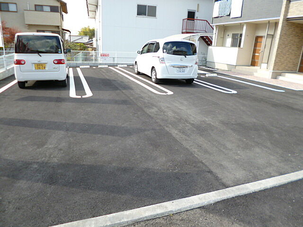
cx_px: 152
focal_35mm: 24
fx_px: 210
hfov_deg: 71.6
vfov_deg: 56.8
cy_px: 114
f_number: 2.5
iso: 100
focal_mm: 4.3
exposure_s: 1/320
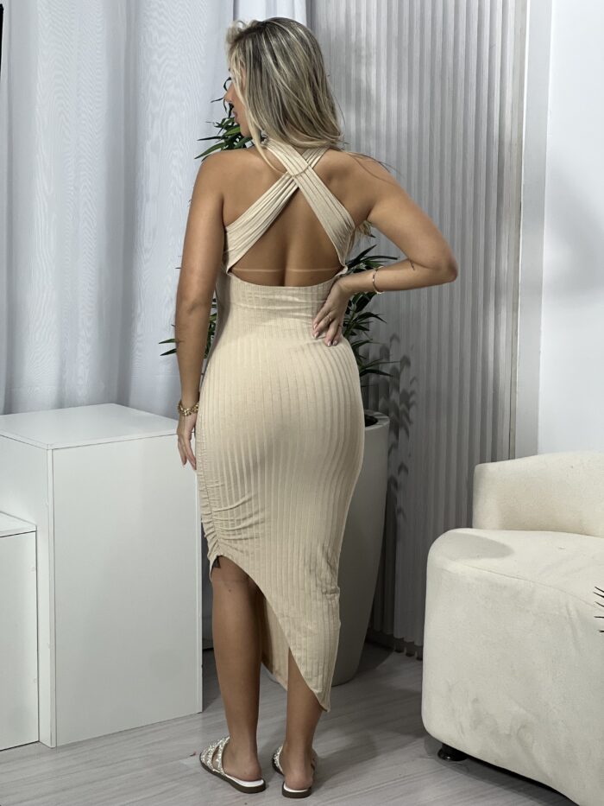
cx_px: 302
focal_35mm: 77
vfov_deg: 25.3
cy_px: 403
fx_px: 1791
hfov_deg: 19.1
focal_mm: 9
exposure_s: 1/120
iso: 250
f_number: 2.8
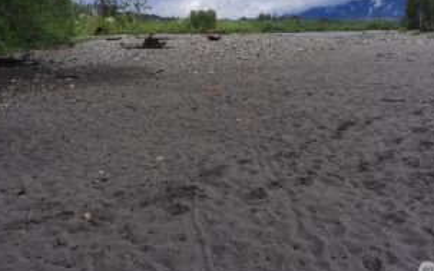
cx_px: 225
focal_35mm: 35
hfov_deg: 55.3
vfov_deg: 35.5
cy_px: 70
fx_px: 414
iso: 32
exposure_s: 1/1748
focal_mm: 4.6
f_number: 2
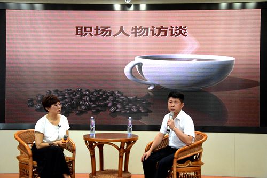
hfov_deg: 38.9
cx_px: 134
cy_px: 89
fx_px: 378
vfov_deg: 26.5
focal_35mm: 51
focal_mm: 34
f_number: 4.2
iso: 3200
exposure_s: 1/80
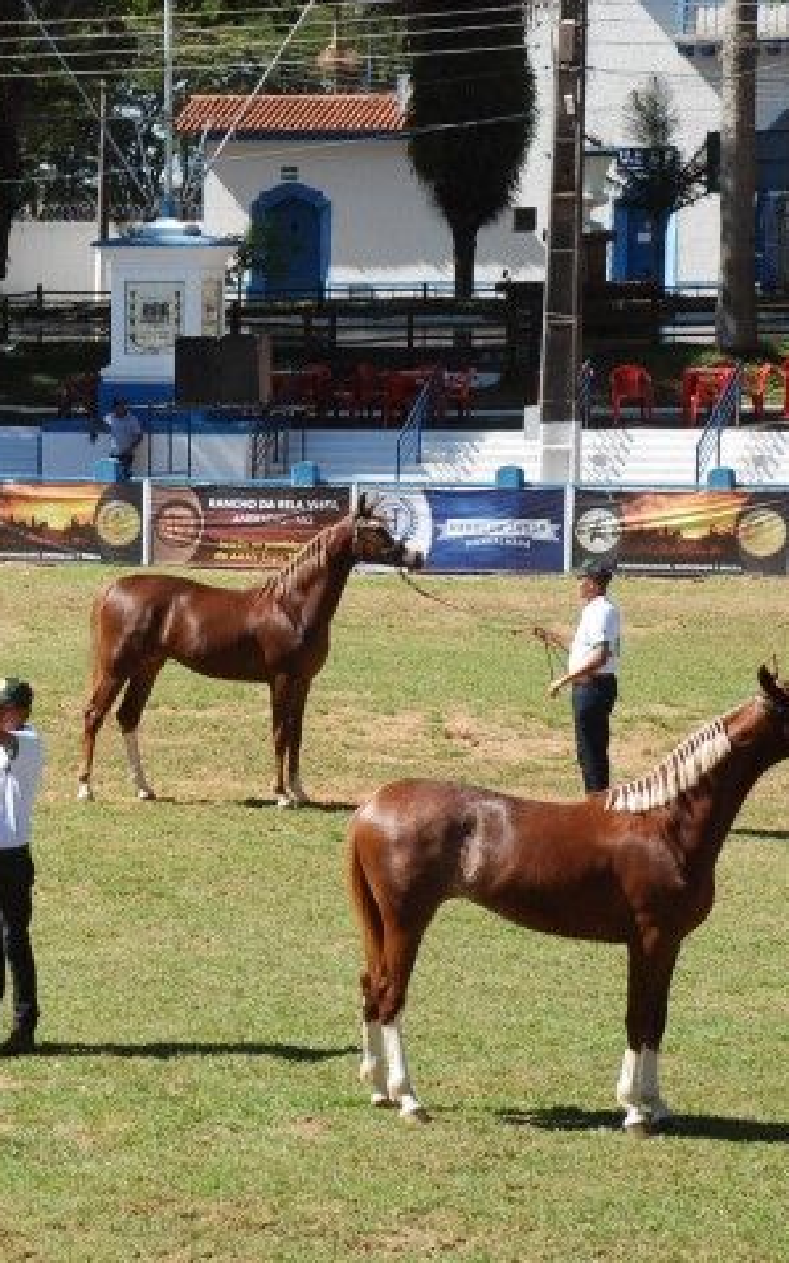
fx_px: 5541
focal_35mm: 161
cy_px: 630
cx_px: 52
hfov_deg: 8.1
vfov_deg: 13.0
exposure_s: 1/1500
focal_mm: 70
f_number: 9.5
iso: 1000
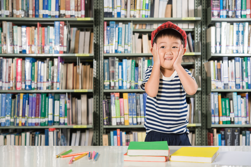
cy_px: 84
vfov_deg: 22.6
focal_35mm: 60
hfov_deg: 33.4
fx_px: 418
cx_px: 126
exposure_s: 1/200
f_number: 6.3
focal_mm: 60
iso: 400
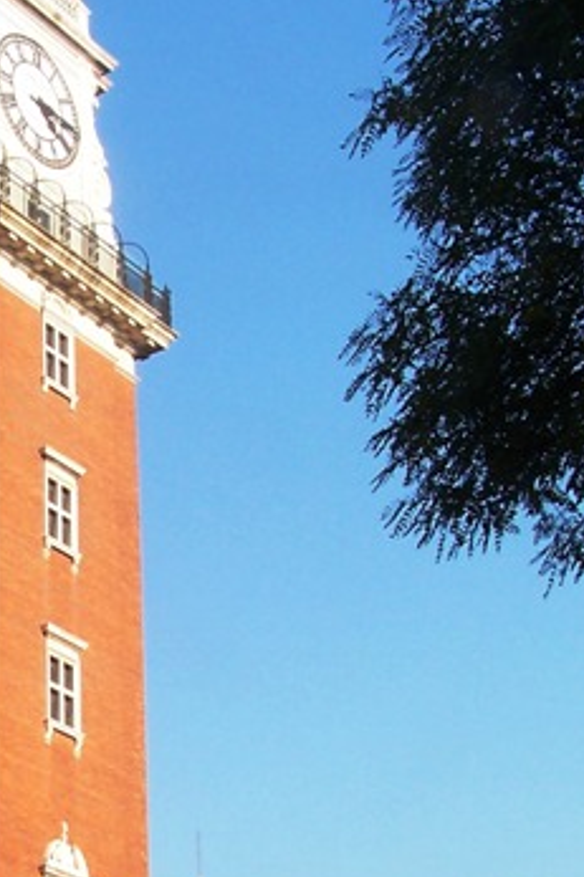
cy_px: 676
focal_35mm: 88
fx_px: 2143
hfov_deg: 15.1
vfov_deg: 22.9
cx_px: -68
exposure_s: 1/125
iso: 80
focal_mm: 6.3
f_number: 8
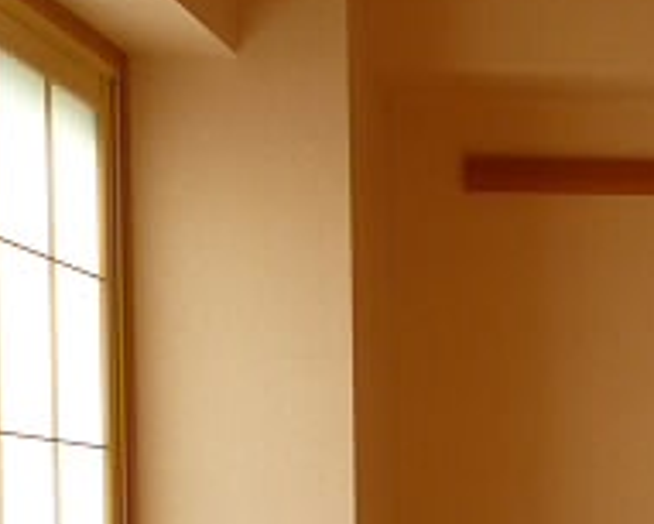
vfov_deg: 14.9
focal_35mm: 100
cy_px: 628
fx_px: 1937
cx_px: 996
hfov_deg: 17.2
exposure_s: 1/80
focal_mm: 5
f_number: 3.1
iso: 100
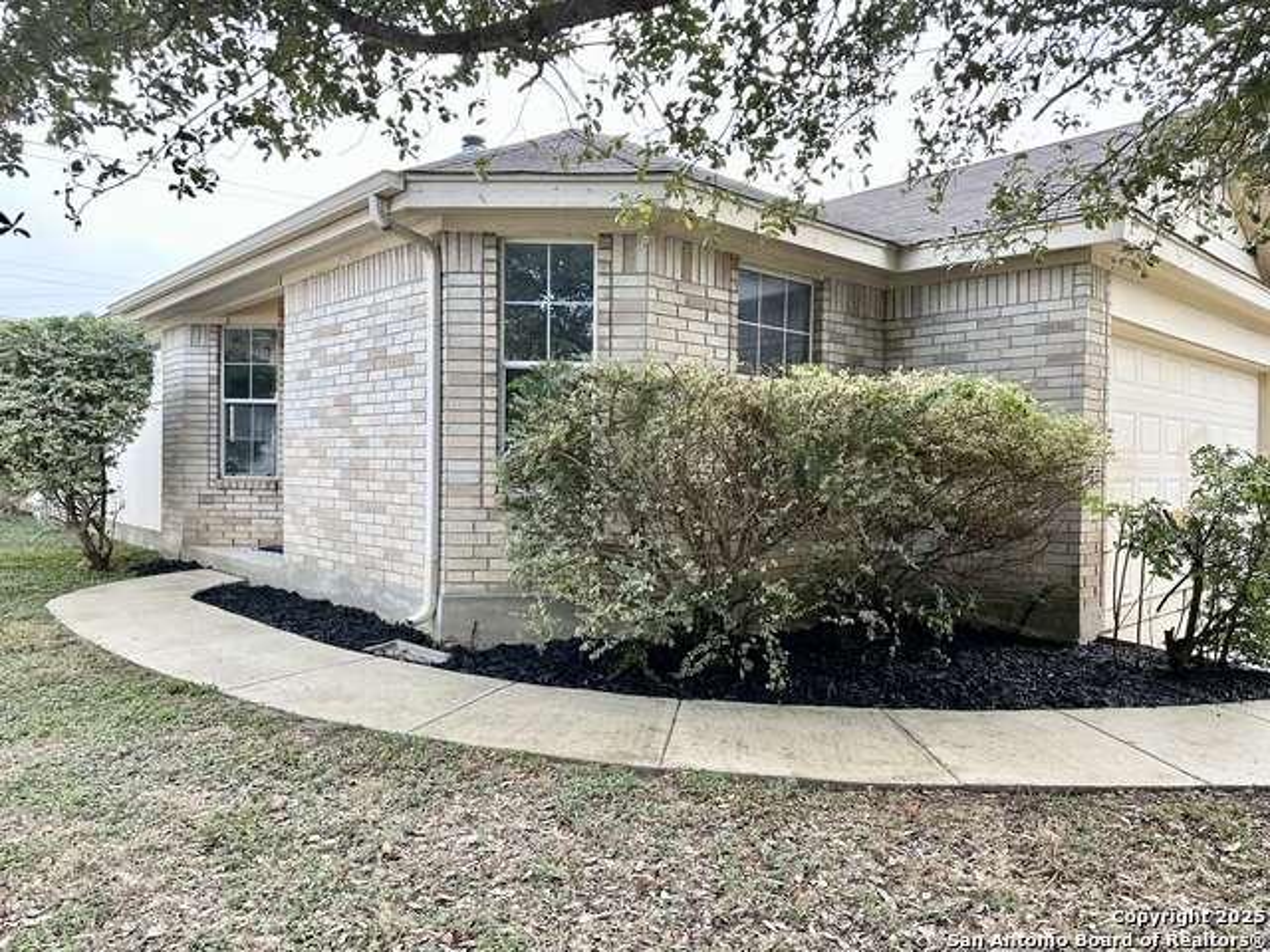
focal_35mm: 24
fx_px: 881
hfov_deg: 71.6
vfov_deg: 56.8
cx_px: 635
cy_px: 476
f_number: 1.78
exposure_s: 1/365
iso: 80
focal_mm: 6.86
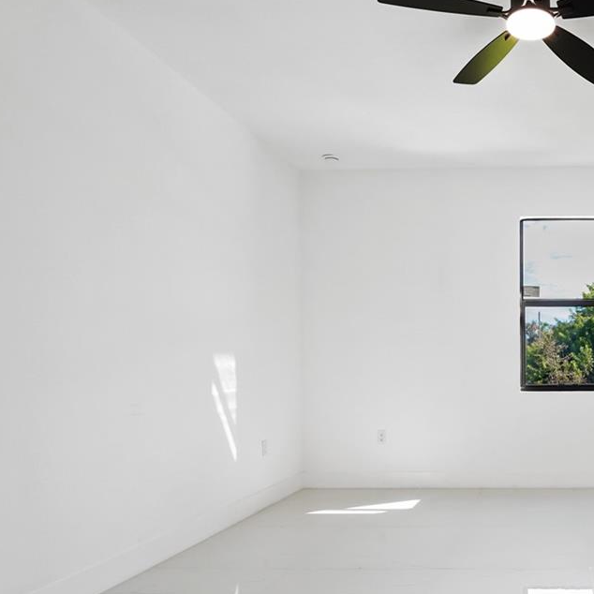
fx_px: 582
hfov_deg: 48.0
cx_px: 542
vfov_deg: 53.5
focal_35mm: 30
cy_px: 369
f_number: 4
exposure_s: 1/200
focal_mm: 14
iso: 500
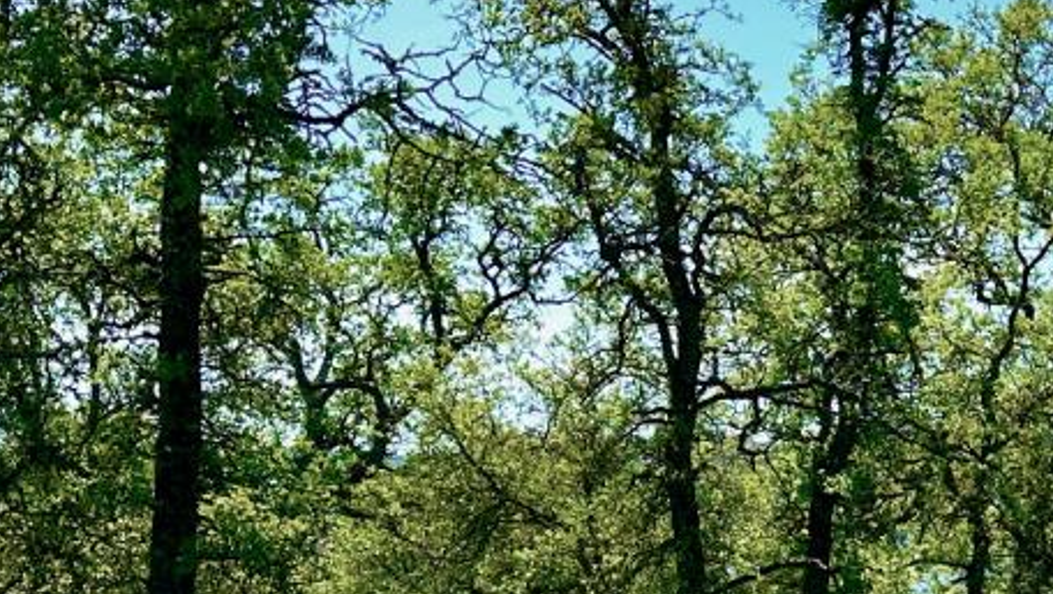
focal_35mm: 86
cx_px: 1238
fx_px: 2402
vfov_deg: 14.0
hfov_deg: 22.9
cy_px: 498
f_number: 1.78
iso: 80
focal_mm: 6.86
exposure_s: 1/3155
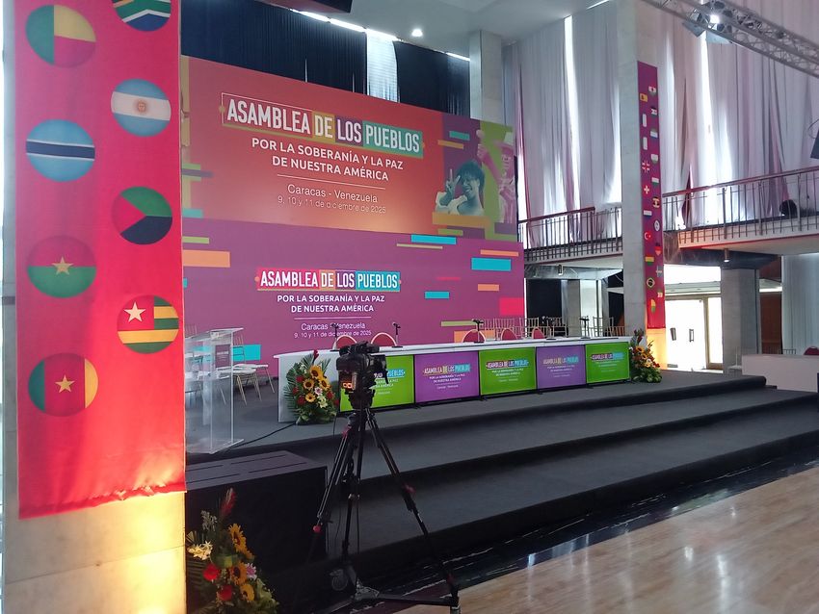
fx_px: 592
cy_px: 307
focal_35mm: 25
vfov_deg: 54.9
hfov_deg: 69.4
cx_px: 410
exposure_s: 1/33.3
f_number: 2
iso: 145
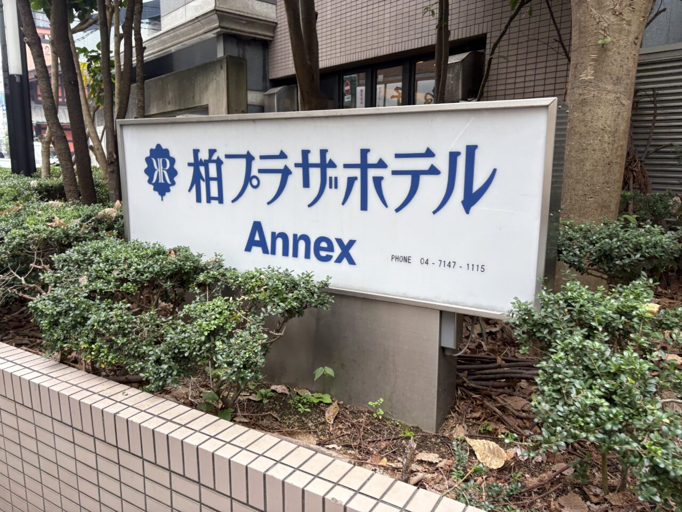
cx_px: 341
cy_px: 256
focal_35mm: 26
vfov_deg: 53.1
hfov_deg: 67.3
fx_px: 512
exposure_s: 1/122
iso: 50
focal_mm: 5.96
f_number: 1.6
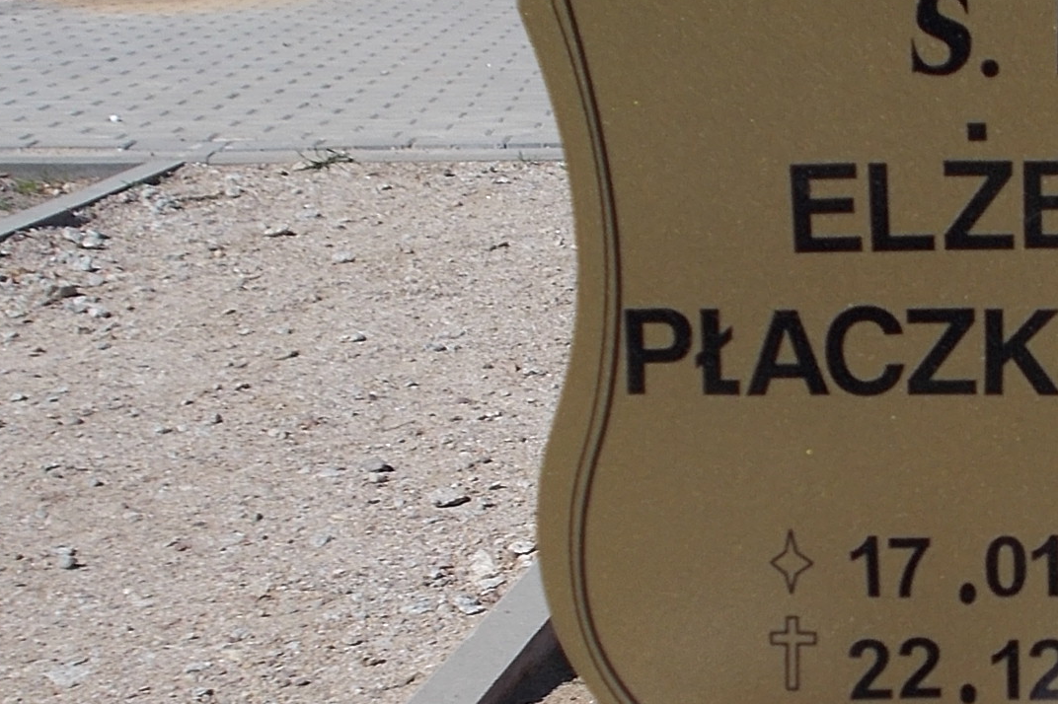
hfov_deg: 22.8
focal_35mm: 86
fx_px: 2527
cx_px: 1027
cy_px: 479
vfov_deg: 15.8
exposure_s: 1/160
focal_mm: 6.9
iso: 80
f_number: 9.8
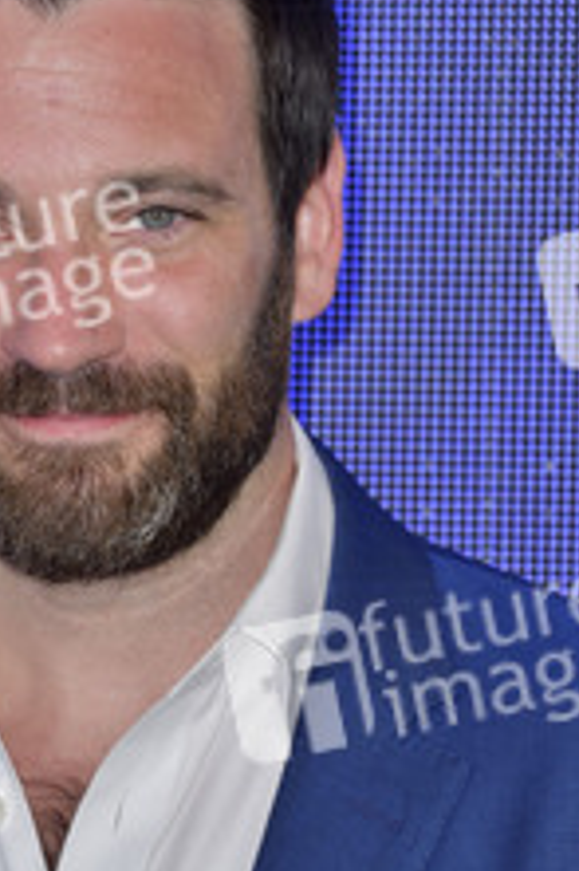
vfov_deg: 5.7
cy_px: 473
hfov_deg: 3.8
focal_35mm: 362
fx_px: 8746
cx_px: 69
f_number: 7.1
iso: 320
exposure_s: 1/250
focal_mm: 200
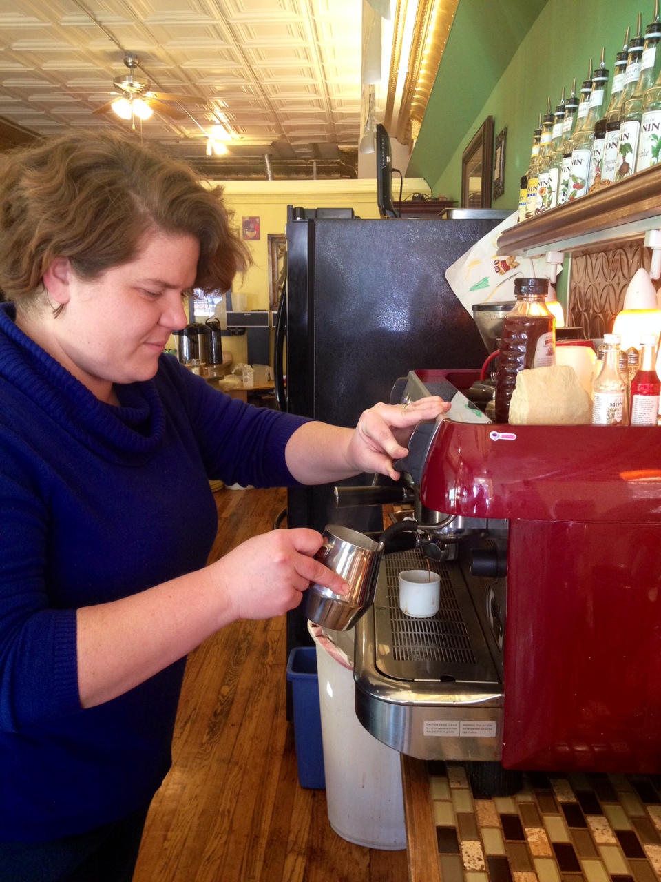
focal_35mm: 35
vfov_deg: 52.6
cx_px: 330
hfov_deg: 40.7
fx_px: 891
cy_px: 441
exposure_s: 1/20
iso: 125
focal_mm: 4.28
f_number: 2.4
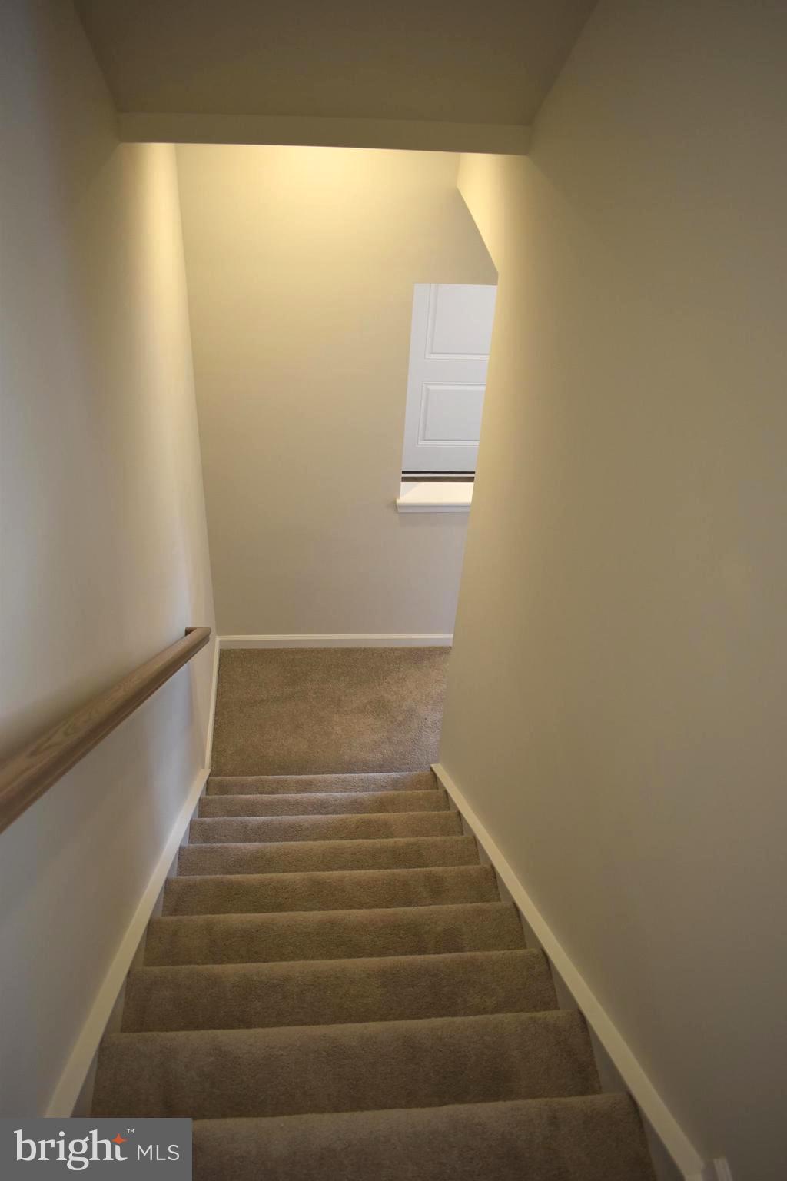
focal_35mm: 27
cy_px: 590
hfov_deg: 47.9
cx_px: 394
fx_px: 885
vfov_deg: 67.4
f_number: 4
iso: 400
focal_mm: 18
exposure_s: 1/60
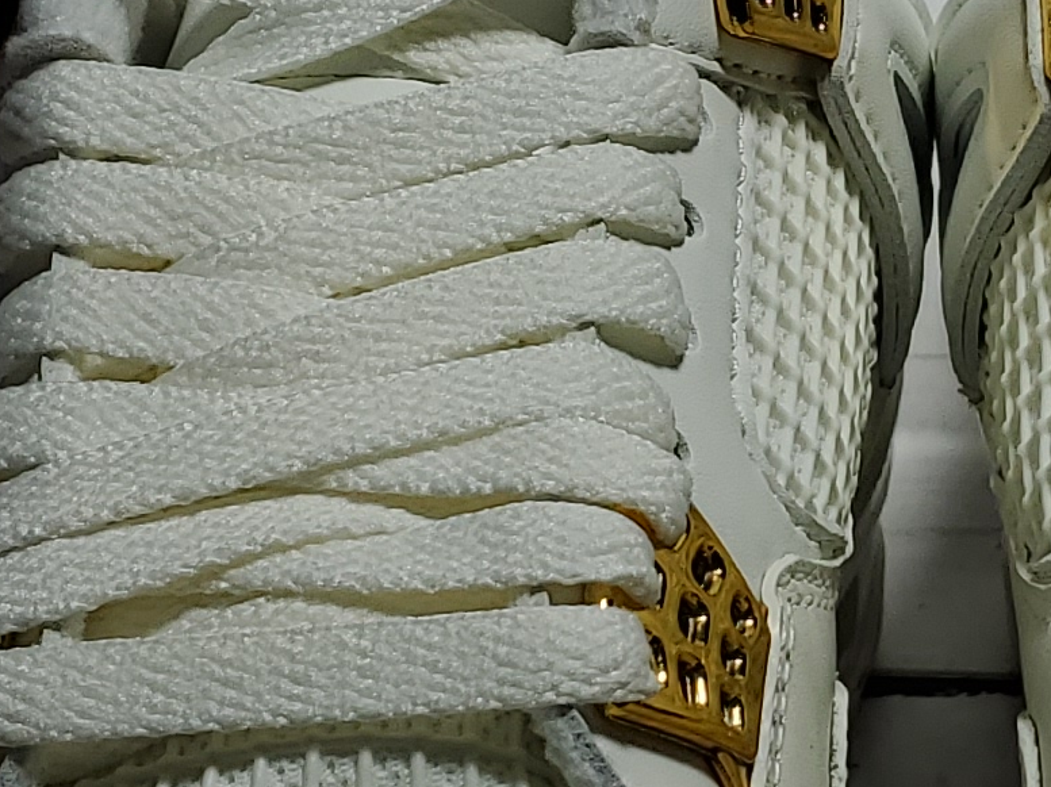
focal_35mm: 135
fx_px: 4097
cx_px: 1044
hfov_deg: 14.4
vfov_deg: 11.0
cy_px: 352
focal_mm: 4.3
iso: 50
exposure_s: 1/1305
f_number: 1.5
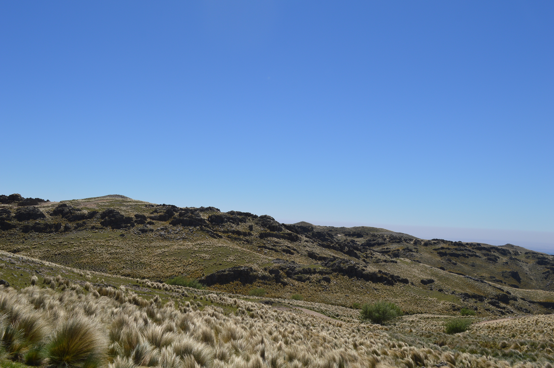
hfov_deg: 53.2
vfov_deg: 36.8
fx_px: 554
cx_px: 277
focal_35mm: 36
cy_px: 184
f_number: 9
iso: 100
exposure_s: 1/320
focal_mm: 24
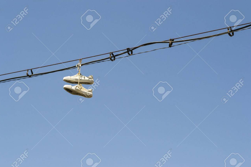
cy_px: 83
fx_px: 582
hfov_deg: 24.3
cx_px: 125
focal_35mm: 84
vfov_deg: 16.4
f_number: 11
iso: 320
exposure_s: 1/500
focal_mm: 55
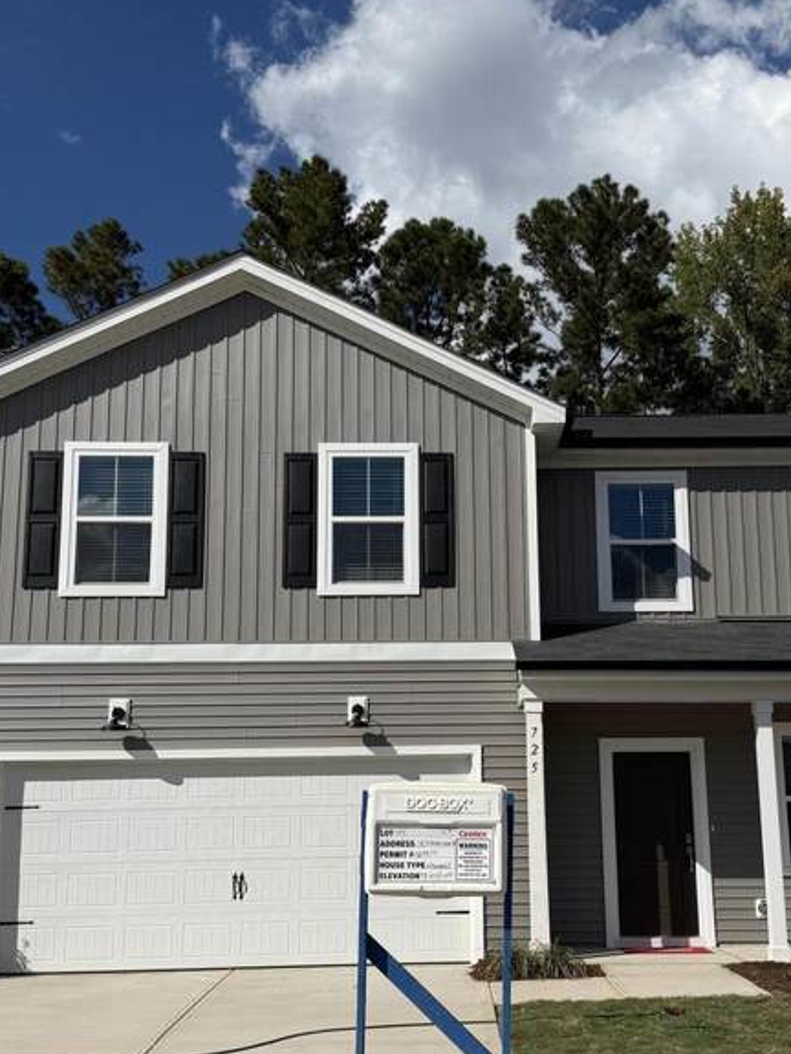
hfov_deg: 35.9
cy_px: 626
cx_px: 463
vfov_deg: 46.6
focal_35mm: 40
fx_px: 1219
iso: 80
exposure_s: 1/11905
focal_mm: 6.76
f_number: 1.78
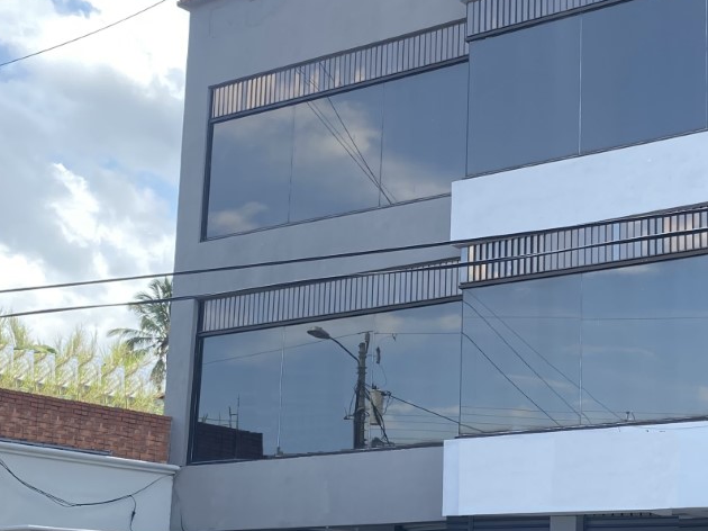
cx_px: 548
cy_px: 353
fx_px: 1349
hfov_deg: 28.9
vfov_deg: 22.2
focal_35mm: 66
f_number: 1.8
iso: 32
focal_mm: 4.25
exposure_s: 1/757
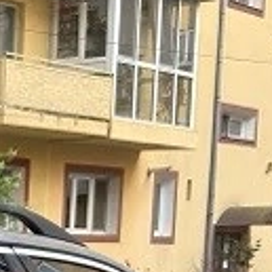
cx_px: -350
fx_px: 1467
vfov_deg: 9.9
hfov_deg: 9.6
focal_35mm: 165
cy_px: 538
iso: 125
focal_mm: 6.76
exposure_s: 1/119
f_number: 1.78
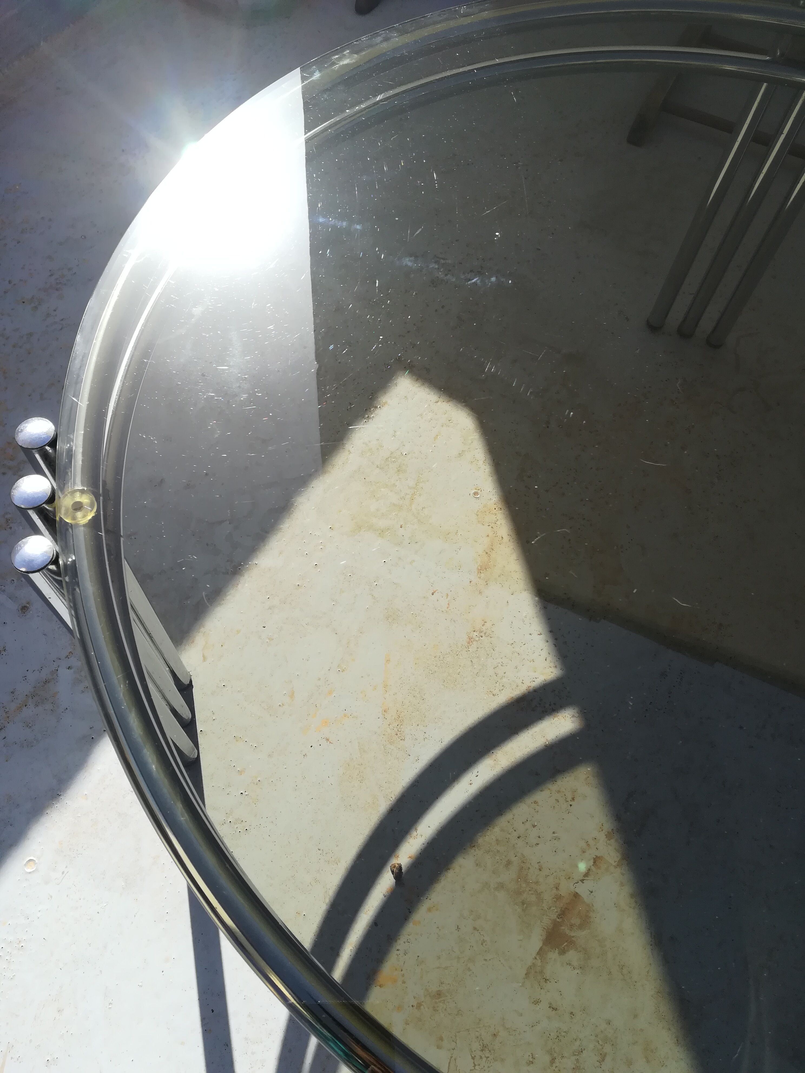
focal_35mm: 26
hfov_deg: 53.1
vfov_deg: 67.3
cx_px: 402
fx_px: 806
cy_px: 536
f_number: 2.2
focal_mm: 3.83
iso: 50
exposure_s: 1/632
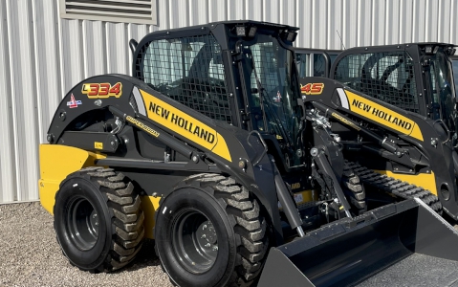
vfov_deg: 27.9
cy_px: 179
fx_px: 575
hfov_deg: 43.3
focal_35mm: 46
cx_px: 264
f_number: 1.6
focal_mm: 4.2
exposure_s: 1/5291
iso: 32
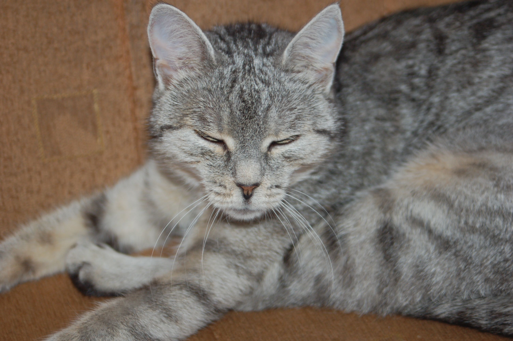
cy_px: 170
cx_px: 256
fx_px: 1495
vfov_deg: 13.0
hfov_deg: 19.5
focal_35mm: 105
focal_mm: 70
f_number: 4.5
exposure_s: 1/60
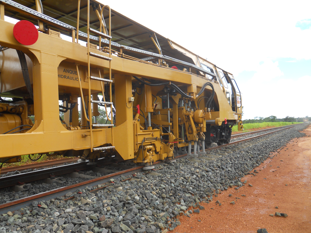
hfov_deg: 63.4
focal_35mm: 28
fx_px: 252
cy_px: 116
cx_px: 156
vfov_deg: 49.7
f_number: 2.7
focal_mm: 5
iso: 80
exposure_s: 1/400
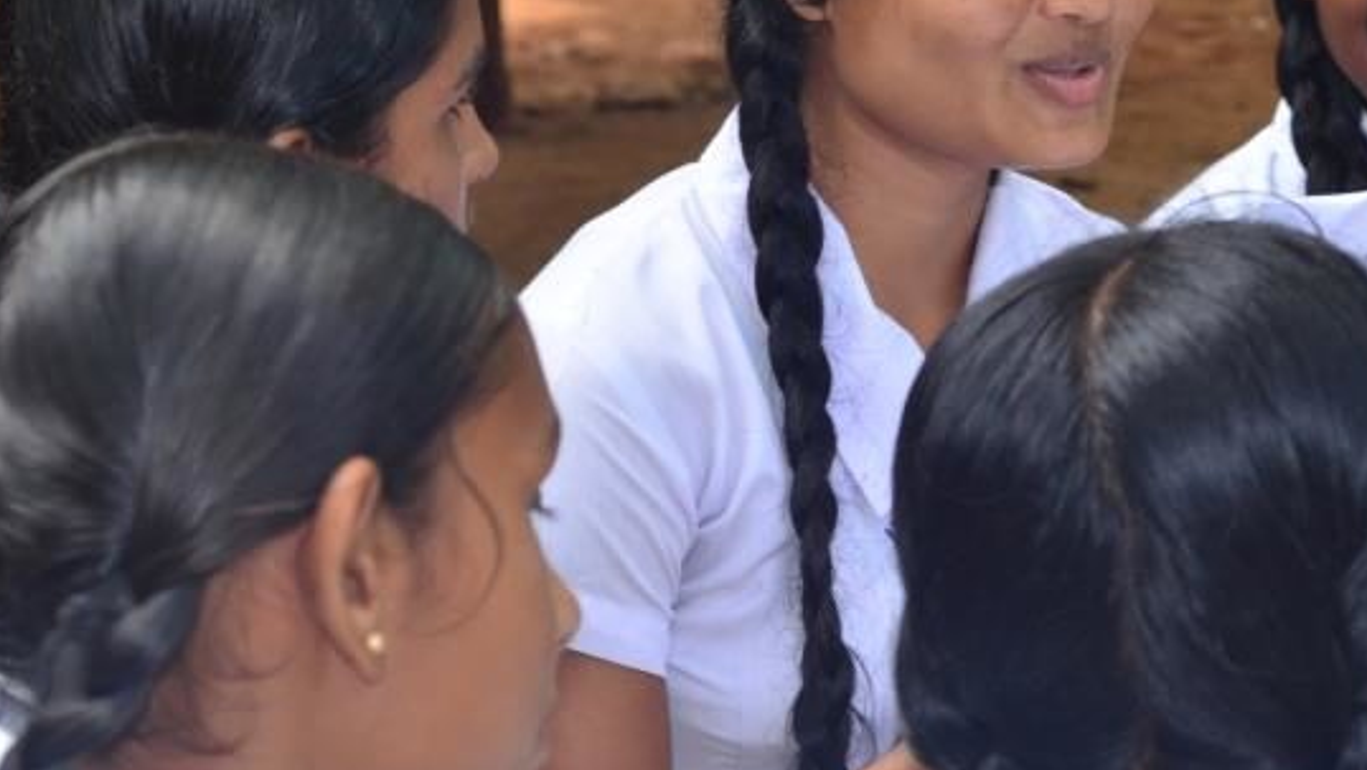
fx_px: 5946
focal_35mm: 164
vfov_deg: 7.4
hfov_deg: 13.1
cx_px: 783
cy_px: 28
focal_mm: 55
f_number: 6.3
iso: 320
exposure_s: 1/80
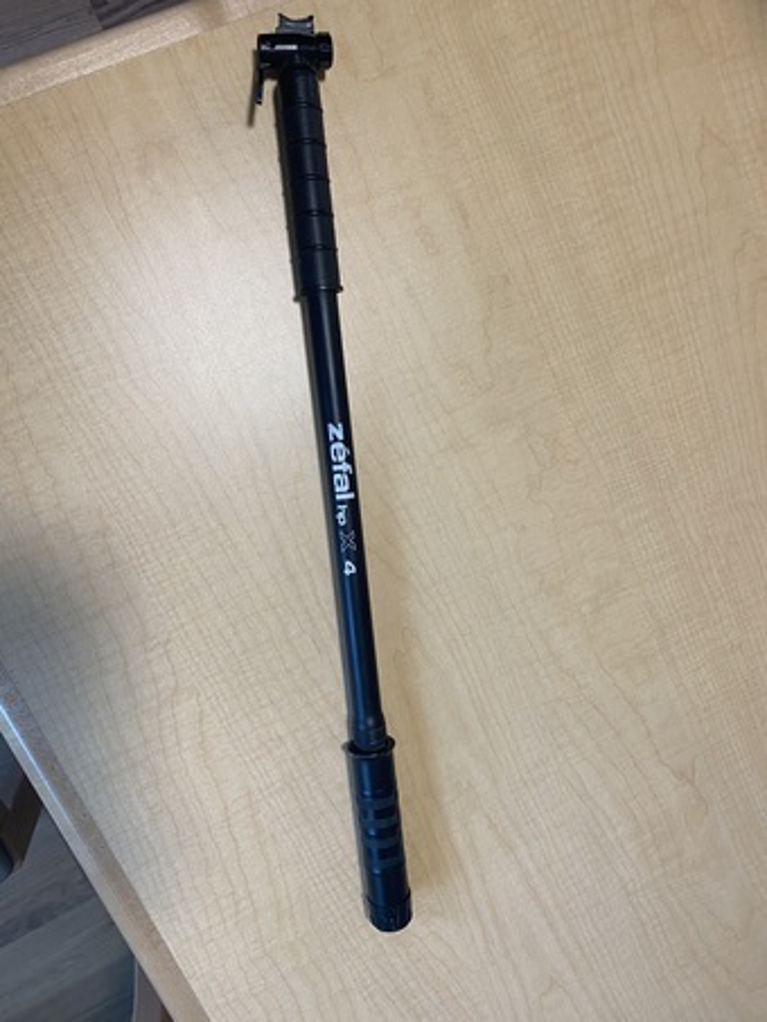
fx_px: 768
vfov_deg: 67.3
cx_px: 384
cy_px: 511
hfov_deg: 53.1
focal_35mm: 26
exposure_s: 1/60
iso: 100
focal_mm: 4.25
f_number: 1.8
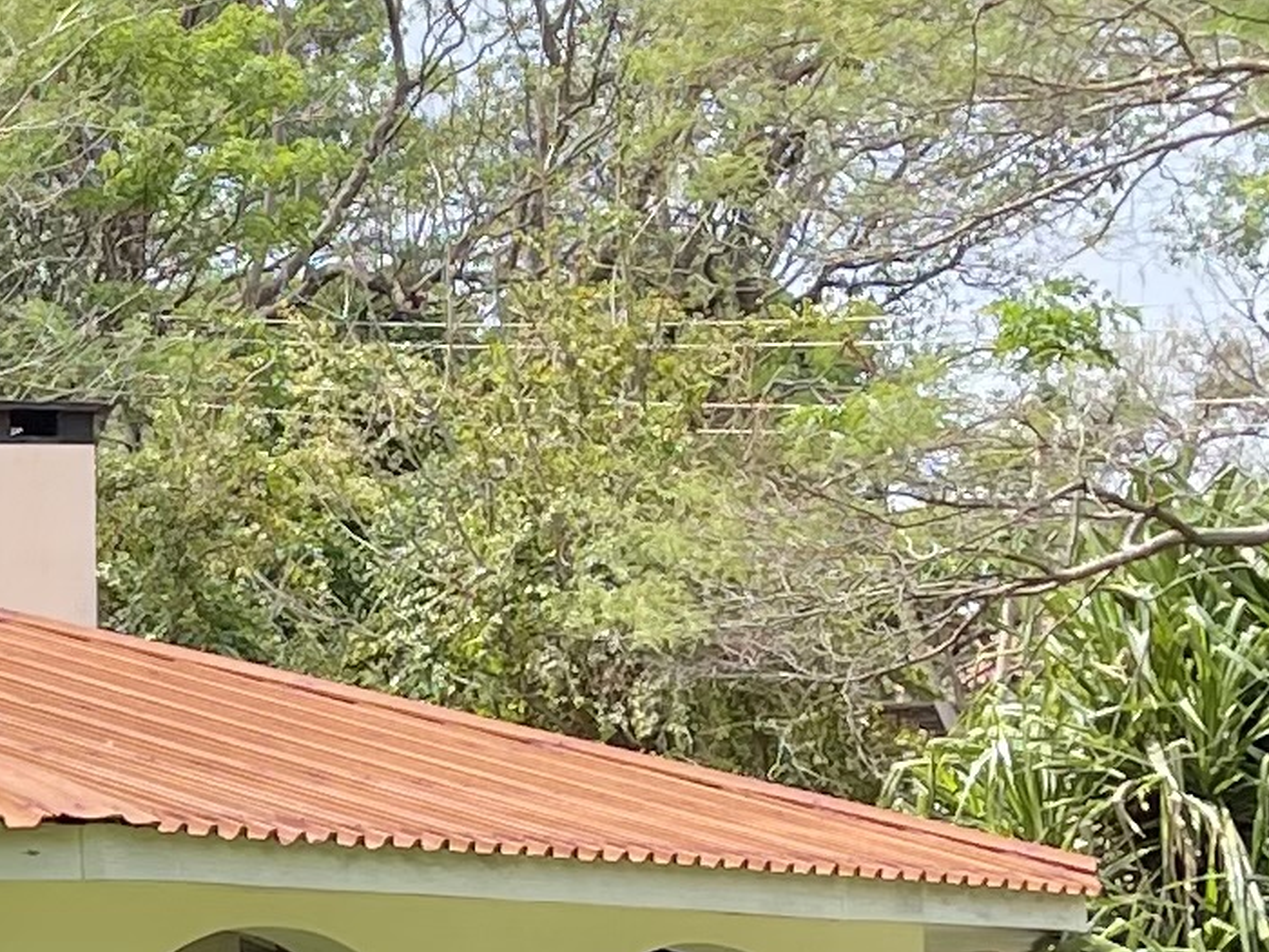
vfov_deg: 10.2
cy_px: 869
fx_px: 5279
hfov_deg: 12.9
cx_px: -712
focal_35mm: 144
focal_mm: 5.1
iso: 32
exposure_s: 1/1152
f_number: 1.6
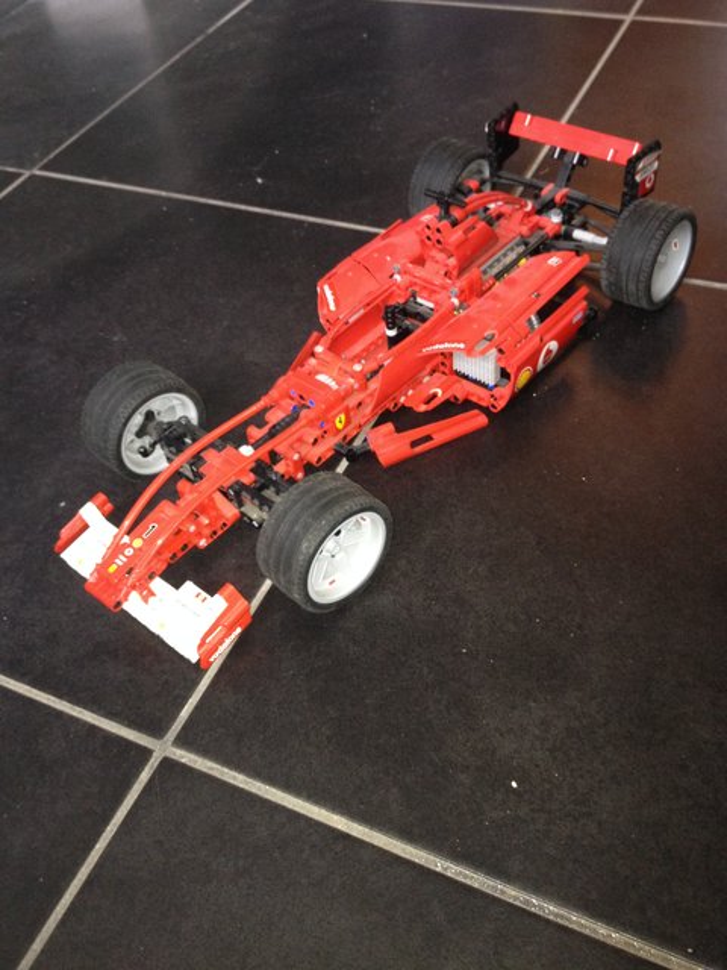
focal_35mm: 35
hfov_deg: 40.7
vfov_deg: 52.6
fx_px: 980
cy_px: 485
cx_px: 364
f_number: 2.4
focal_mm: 4.28
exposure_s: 1/20
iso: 200
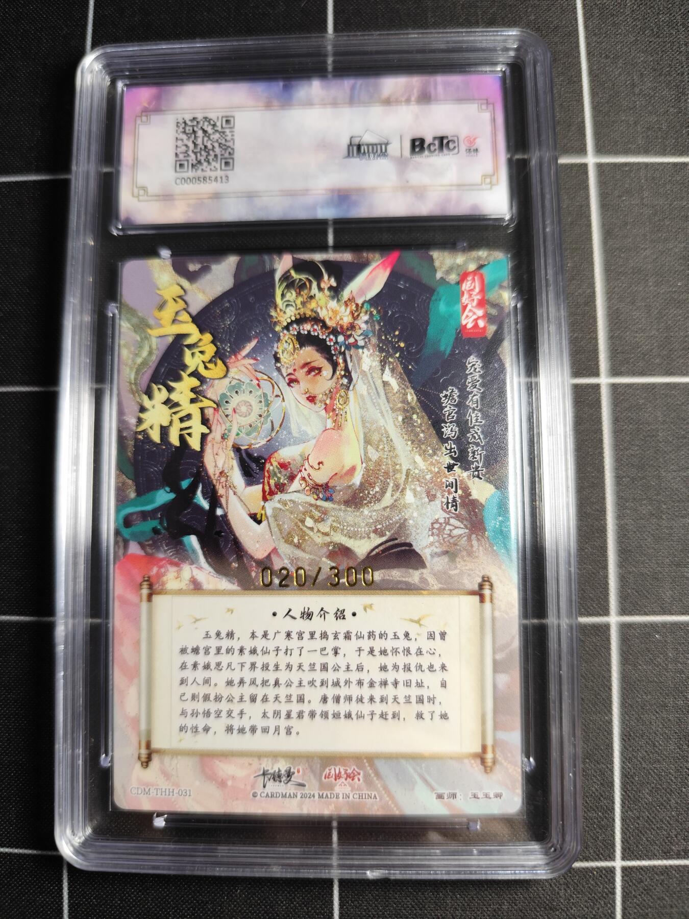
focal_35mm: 23
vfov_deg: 73.9
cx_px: 344
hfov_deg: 58.9
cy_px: 460
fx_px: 610
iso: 500
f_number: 1.65
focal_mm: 6.14
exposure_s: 1/100
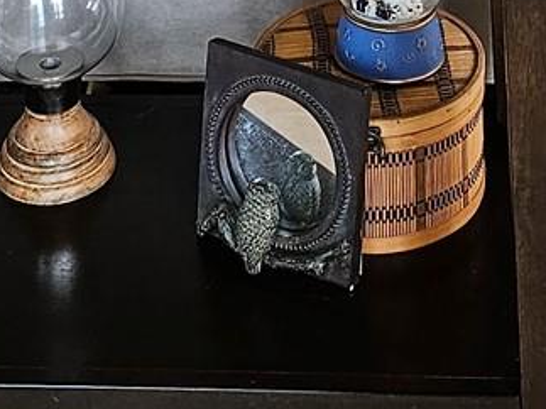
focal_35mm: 114
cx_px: 248
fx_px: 1797
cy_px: -563
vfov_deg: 11.0
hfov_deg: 17.3
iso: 160
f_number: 1.7
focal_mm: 6.3
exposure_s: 1/120
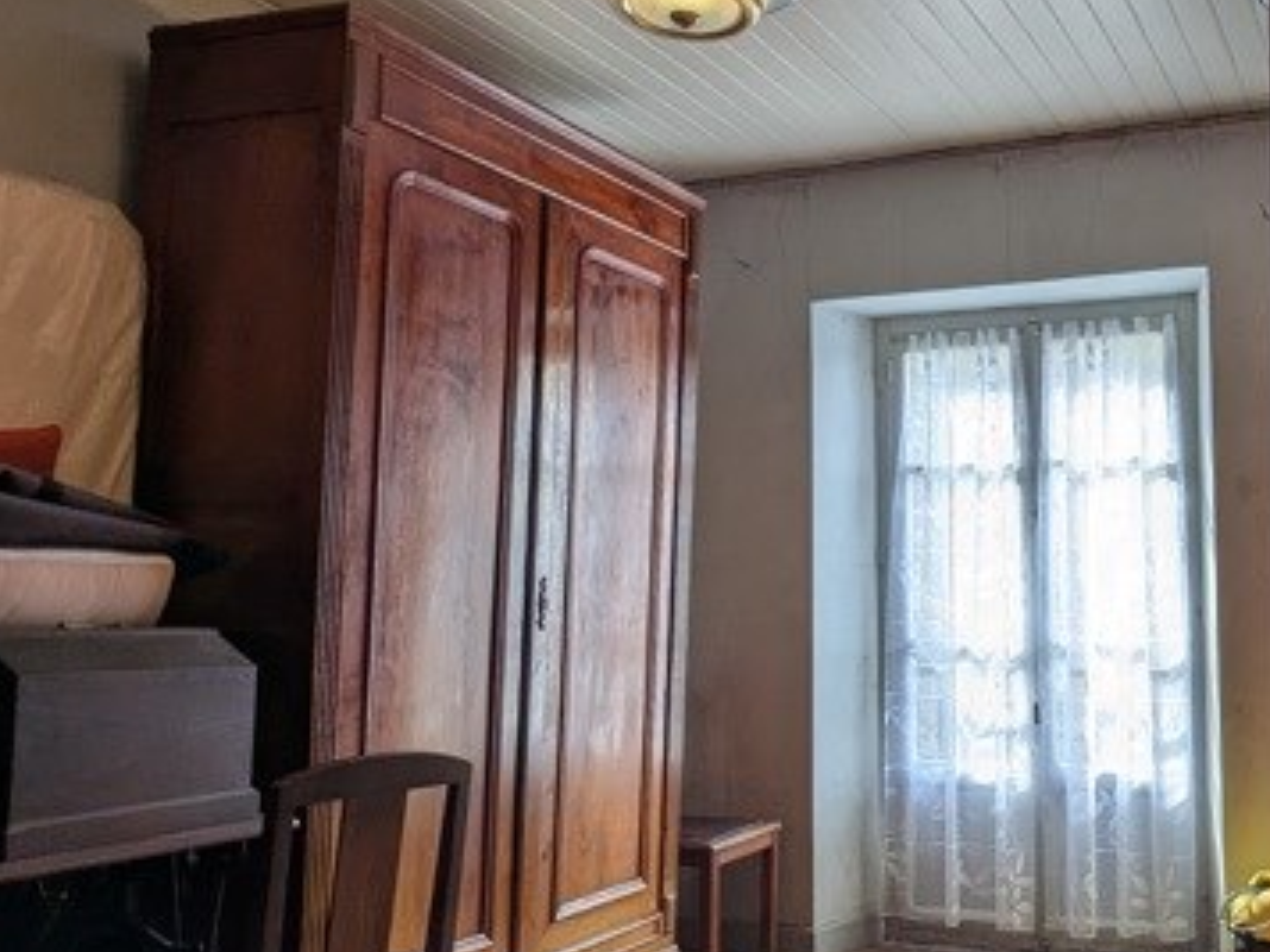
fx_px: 1321
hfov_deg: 48.7
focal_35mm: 36
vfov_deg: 39.6
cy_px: 528
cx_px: 995
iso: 41
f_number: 2.2
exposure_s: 1/114
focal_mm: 2.35
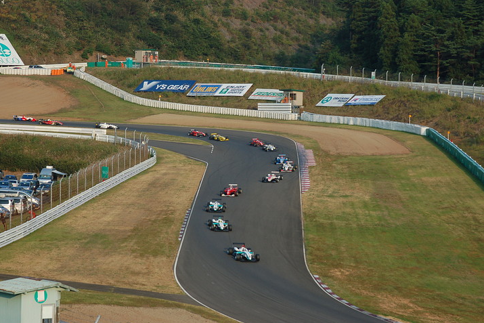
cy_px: 162
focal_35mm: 114
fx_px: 1526
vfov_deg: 12.1
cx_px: 240
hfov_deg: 18.0
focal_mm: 75
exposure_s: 1/350
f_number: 4.8
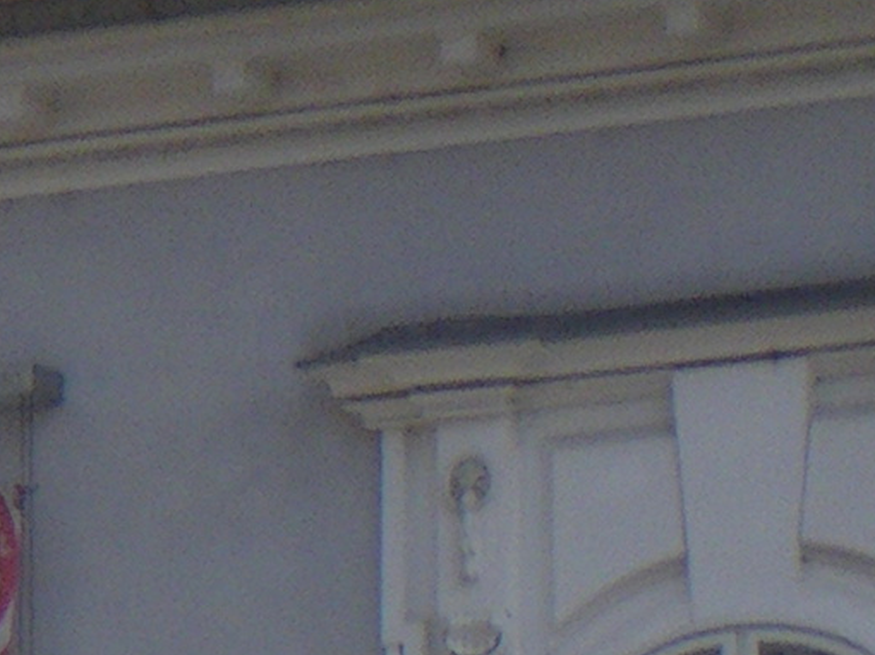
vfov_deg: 2.2
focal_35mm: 673
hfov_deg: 2.9
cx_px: -1117
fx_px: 17004
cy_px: 2238
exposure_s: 1/320
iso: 50
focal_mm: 16.7
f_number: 6
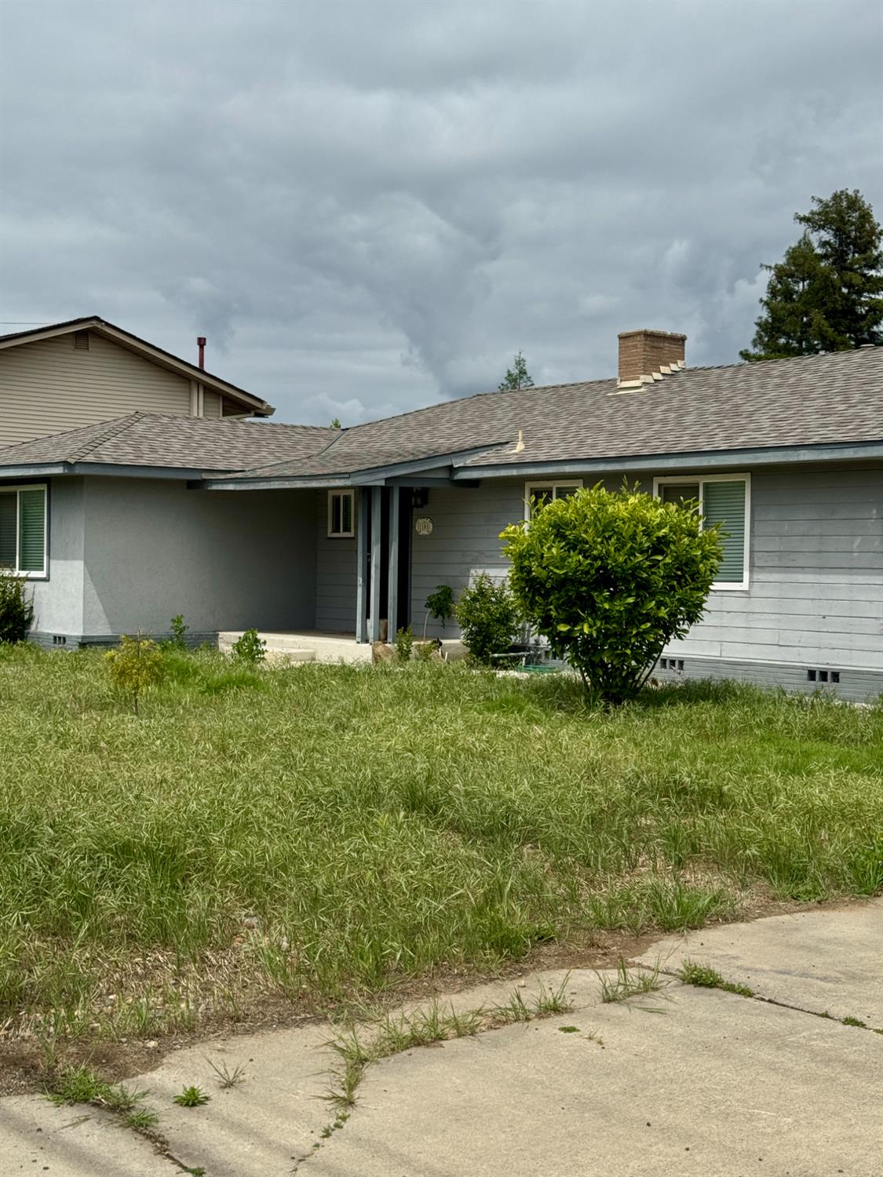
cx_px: 442
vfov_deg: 39.7
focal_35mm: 48
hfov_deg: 30.3
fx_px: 1633
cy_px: 588
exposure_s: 1/9009
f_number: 1.78
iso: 64
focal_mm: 6.76
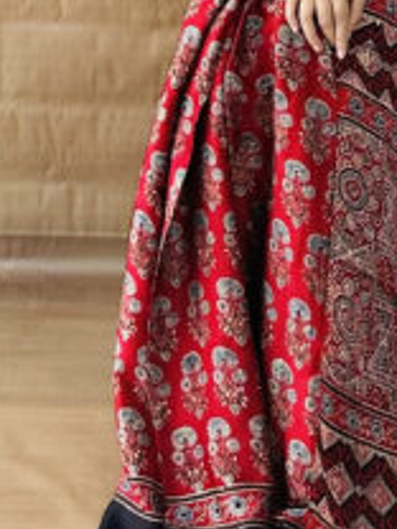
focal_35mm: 77
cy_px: -172
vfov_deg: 22.5
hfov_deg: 17.9
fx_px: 1177
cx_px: 512
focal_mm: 6.86
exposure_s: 1/121
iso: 125
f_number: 1.78
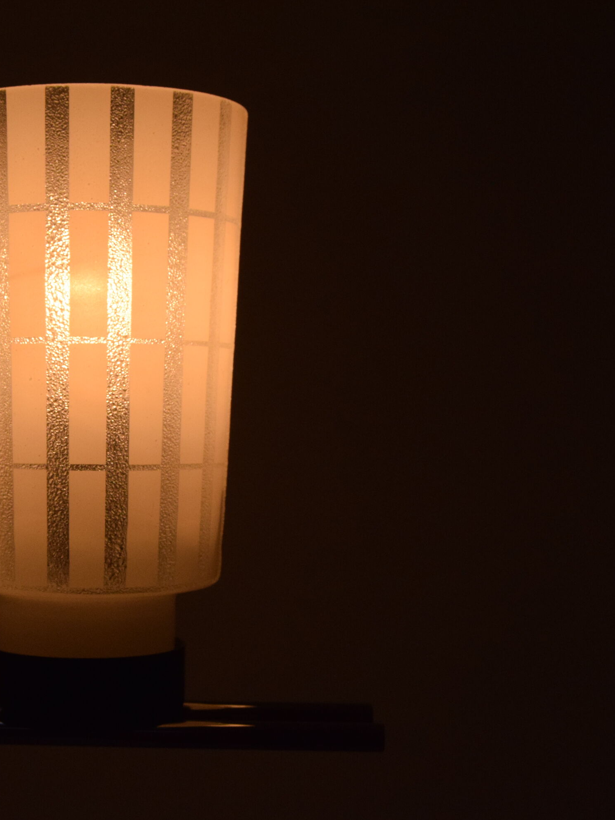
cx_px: 90
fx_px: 1540
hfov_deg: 22.2
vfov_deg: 29.8
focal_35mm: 65
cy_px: 411
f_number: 11
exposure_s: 1/500
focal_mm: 30
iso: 1600
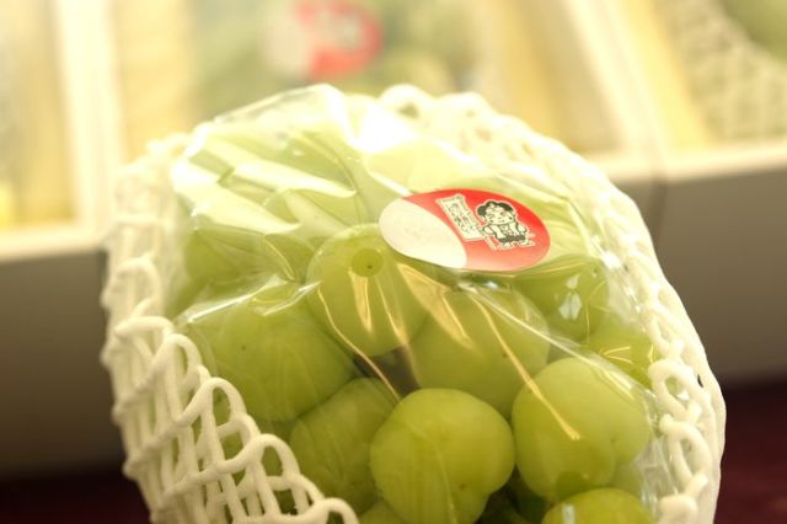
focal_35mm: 75
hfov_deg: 27.0
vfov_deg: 18.2
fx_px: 1639
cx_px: 394
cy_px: 262
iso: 200
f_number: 3.2
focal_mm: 50
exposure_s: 1/100
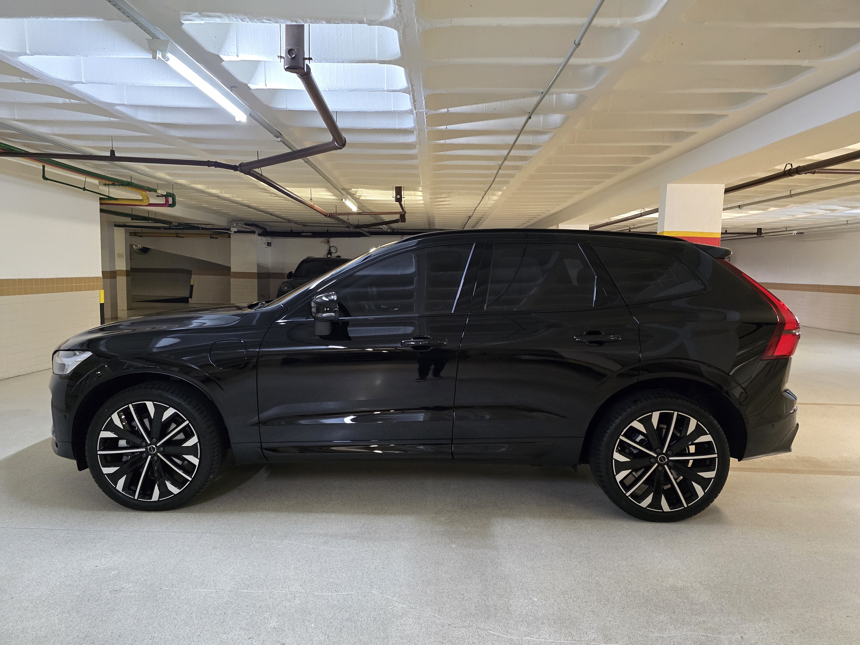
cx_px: 430
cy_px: 322
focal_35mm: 23
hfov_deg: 73.9
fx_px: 571
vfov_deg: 58.9
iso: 1600
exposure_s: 1/60
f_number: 1.7
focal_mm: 6.3
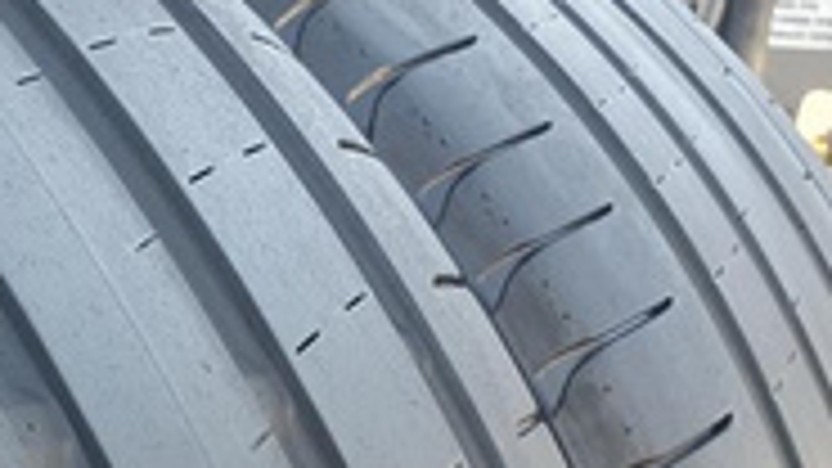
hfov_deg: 29.6
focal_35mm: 69
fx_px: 1522
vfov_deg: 16.9
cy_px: 522
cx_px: 117
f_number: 2.4
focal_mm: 4.32
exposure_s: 1/100
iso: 100
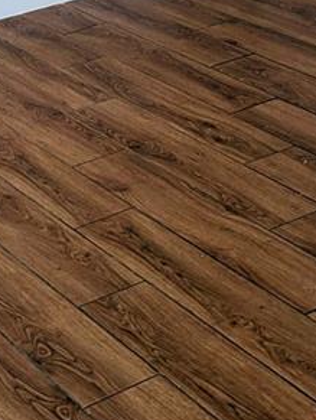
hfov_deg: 14.8
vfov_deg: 18.5
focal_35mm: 99
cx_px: 31
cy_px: -124
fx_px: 1202
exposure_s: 1/24
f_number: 1.85
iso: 66
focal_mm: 6.81
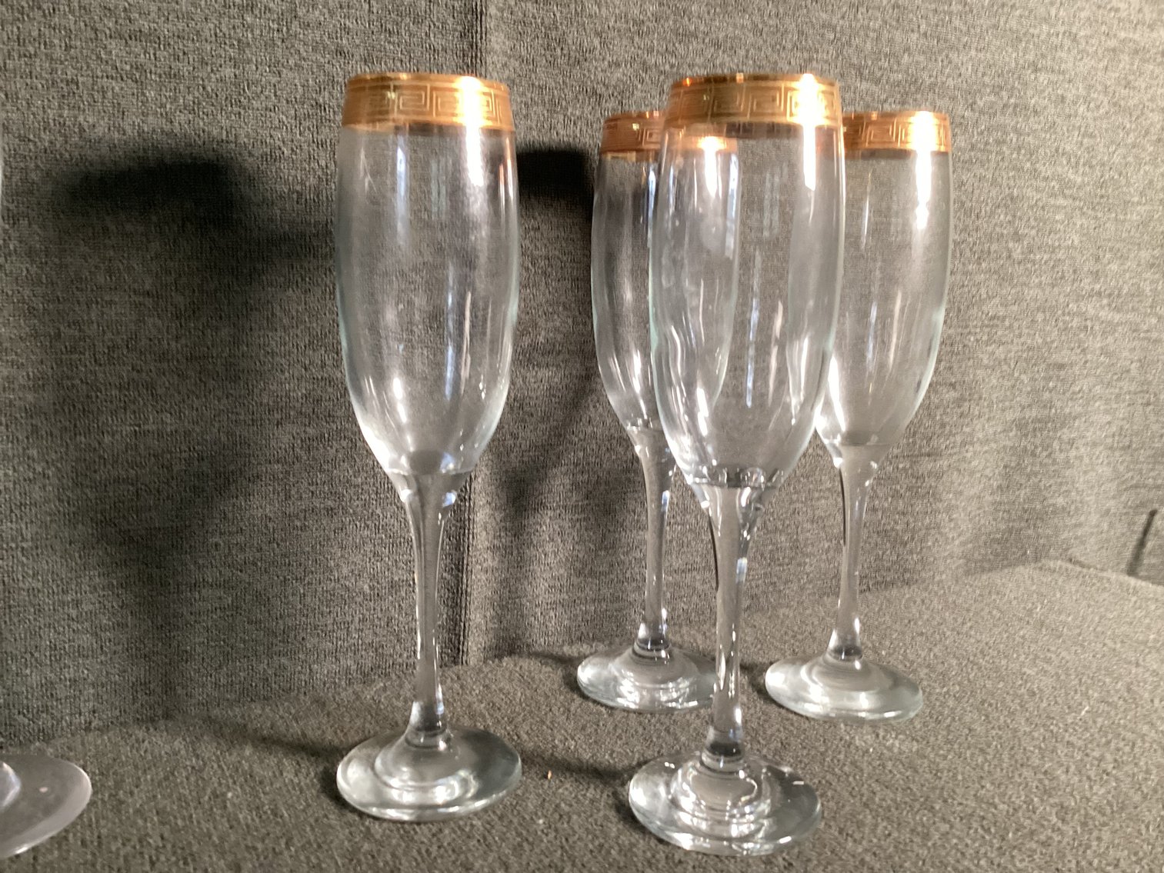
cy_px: 436
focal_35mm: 31
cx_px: 582
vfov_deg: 45.4
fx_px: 1042
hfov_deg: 58.3
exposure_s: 1/50
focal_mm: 3.3
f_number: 2.4
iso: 250
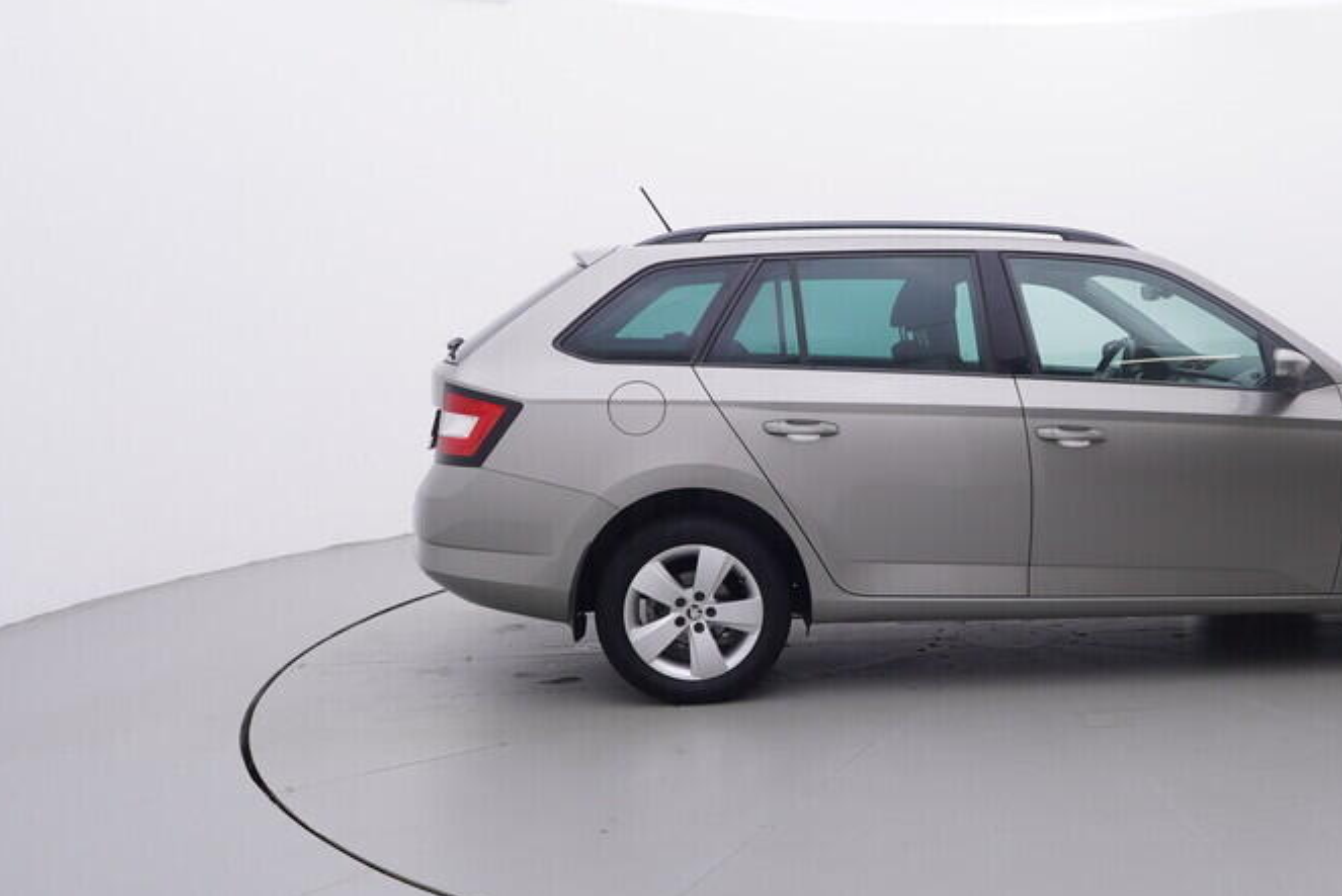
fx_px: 1297
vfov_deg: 38.1
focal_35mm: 35
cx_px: 917
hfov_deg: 53.4
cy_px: 465
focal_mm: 15
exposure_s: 1/80
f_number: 5
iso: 200
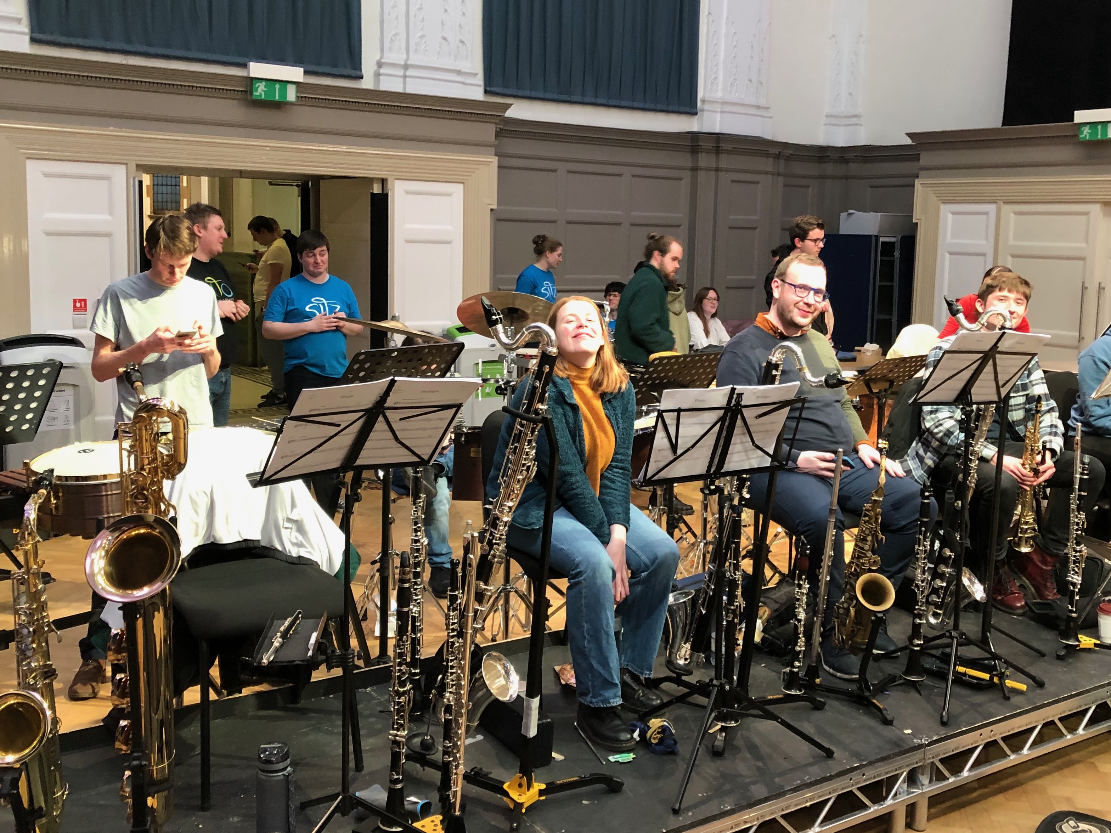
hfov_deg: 51.3
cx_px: 593
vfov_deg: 39.6
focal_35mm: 36
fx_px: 1155
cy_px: 372
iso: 64
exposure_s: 1/16
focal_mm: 3.99
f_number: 1.8
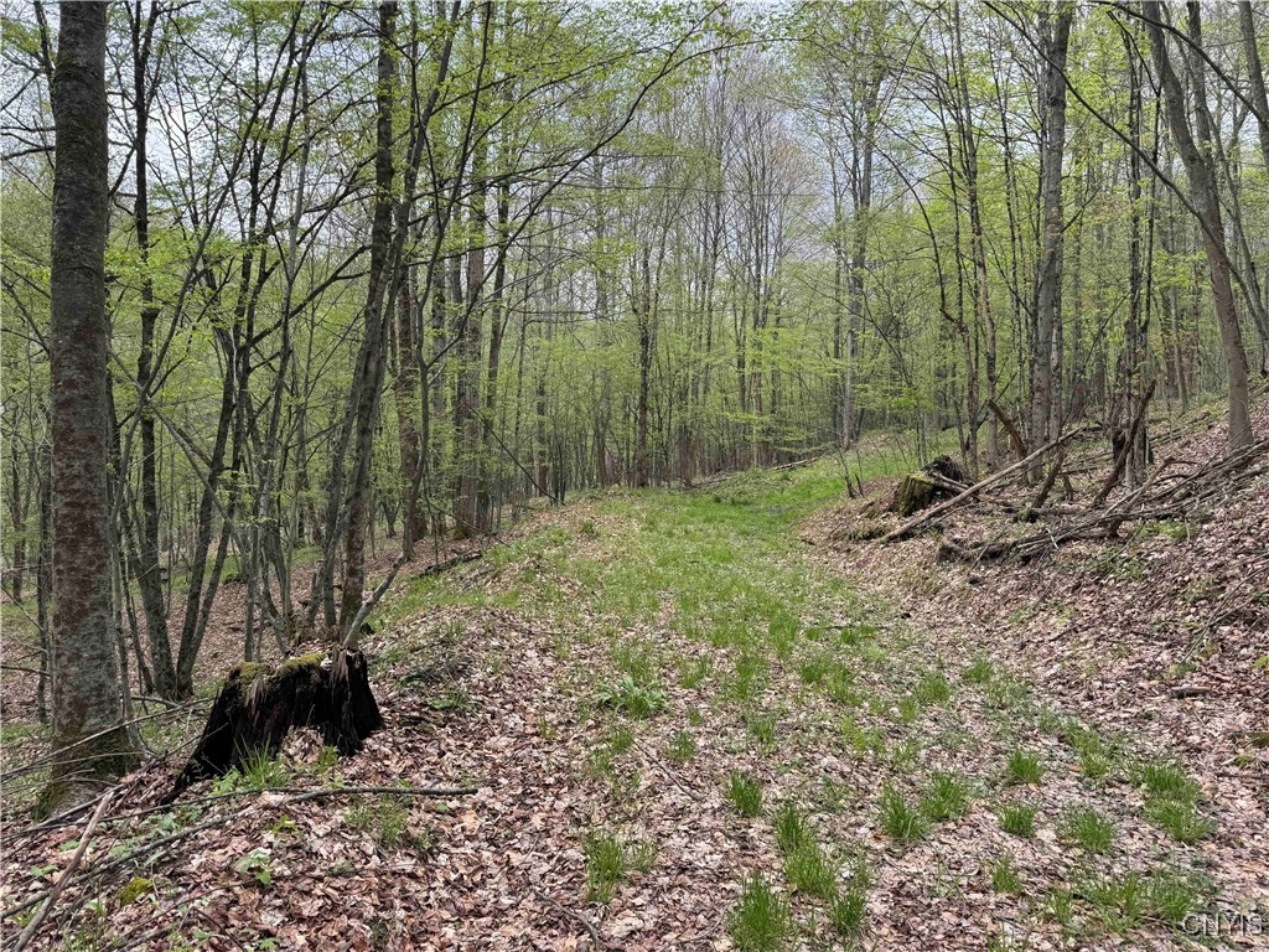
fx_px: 880
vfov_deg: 56.8
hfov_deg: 71.6
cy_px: 476
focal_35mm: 24
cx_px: 634
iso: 80
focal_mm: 6.76
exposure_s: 1/481
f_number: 1.78
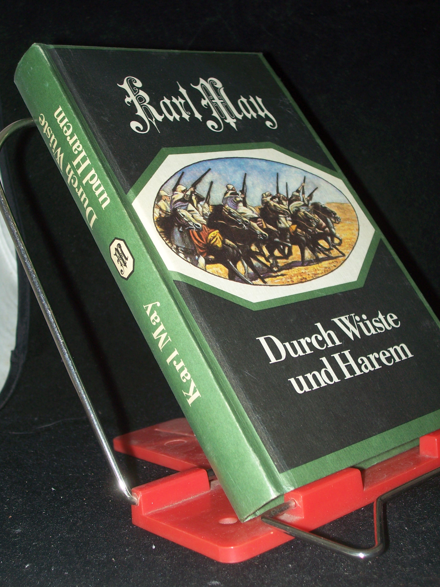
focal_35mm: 53
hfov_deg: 27.5
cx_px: 220
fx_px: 898
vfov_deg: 36.2
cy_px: 294
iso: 80
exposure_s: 1/80
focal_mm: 8.7
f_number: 3.2
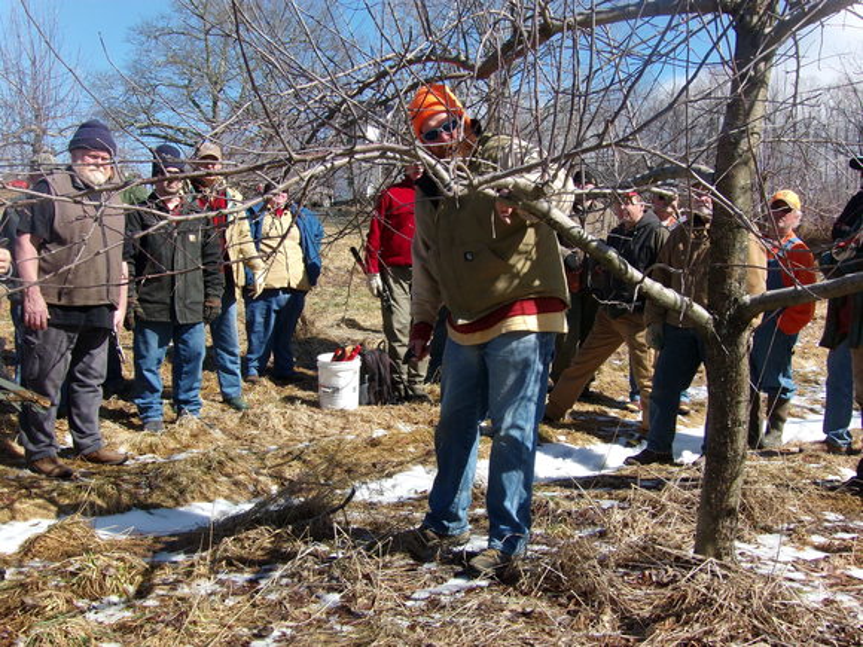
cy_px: 324
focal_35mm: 41
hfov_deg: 45.8
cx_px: 432
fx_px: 1022
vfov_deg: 35.1
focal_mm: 7.2
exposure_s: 1/200
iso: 100
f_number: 8.46
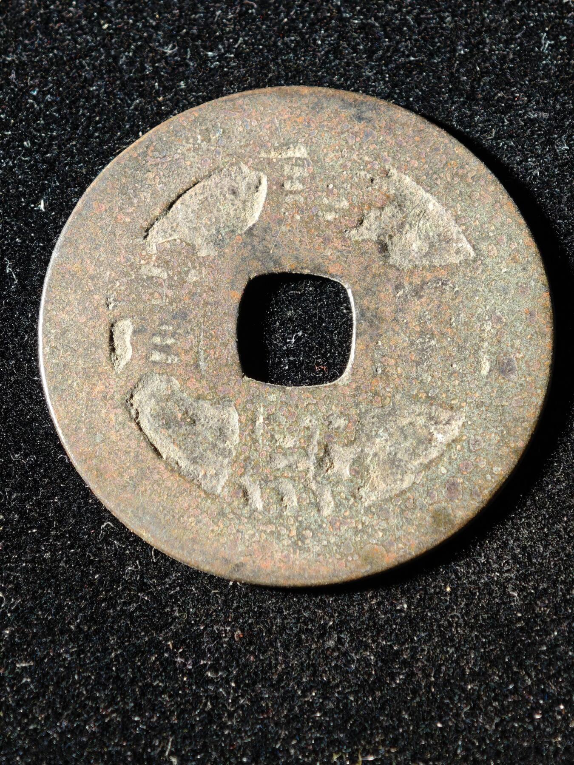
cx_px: 287
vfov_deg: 18.9
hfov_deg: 14.2
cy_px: 382
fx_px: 2299
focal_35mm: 104
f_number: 2
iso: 400
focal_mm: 9
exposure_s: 1/100
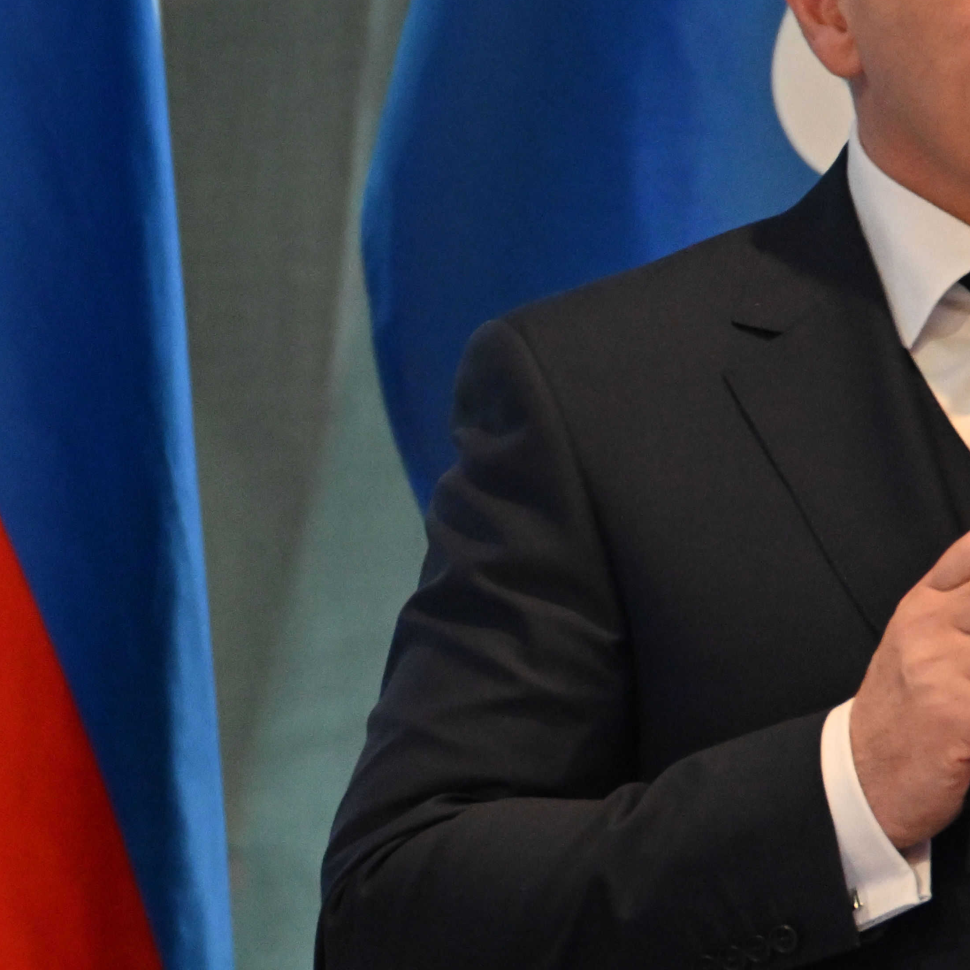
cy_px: 648
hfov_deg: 1.2
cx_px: 204
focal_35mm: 1471
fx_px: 46635
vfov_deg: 1.2
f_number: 6.3
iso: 3200
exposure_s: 1/160
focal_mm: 460
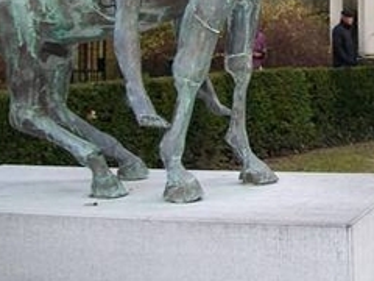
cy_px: -41
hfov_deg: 23.1
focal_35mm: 80
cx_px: 397
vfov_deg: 17.7
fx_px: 864
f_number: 2.9
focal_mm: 5.7
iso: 80
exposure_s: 1/100
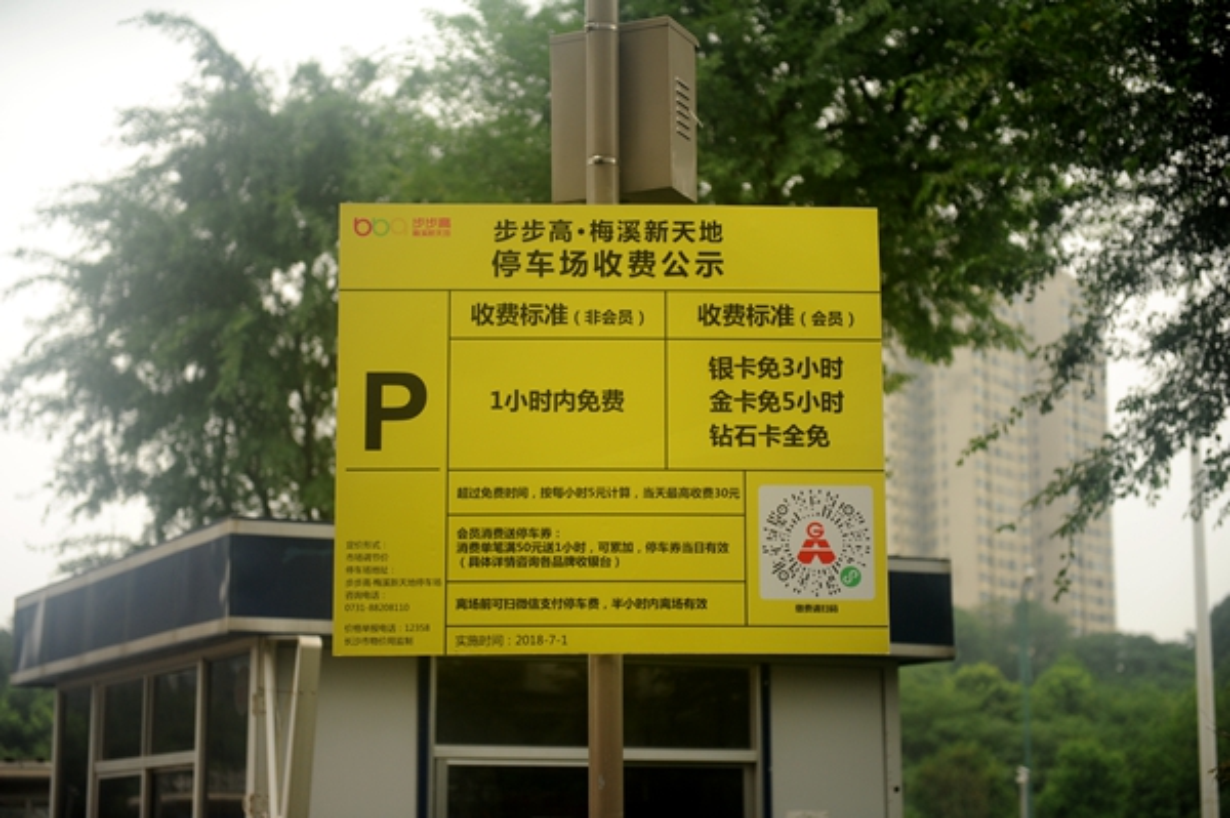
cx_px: 615
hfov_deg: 28.9
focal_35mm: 70
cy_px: 409
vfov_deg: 19.4
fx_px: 2390
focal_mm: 70
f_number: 2.8
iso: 500
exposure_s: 1/800
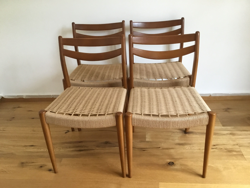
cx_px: 125
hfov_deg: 58.4
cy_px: 94
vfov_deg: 45.4
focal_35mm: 31
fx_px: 224
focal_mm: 3.3
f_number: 2.4
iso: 200
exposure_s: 1/17
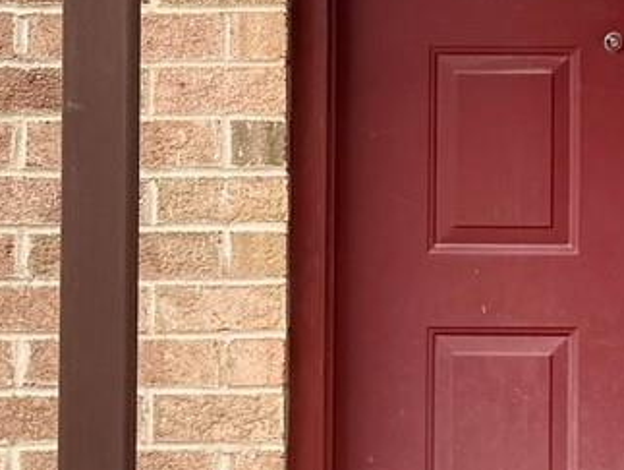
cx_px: 512
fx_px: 2743
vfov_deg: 9.7
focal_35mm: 152
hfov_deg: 12.9
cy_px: -27
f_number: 1.78
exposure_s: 1/651
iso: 80
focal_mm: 6.76
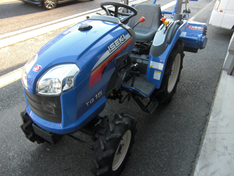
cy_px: 88
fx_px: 189
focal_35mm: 28
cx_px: 117
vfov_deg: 49.7
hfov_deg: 63.4
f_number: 2.6
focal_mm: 4.9
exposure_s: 1/100
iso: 100
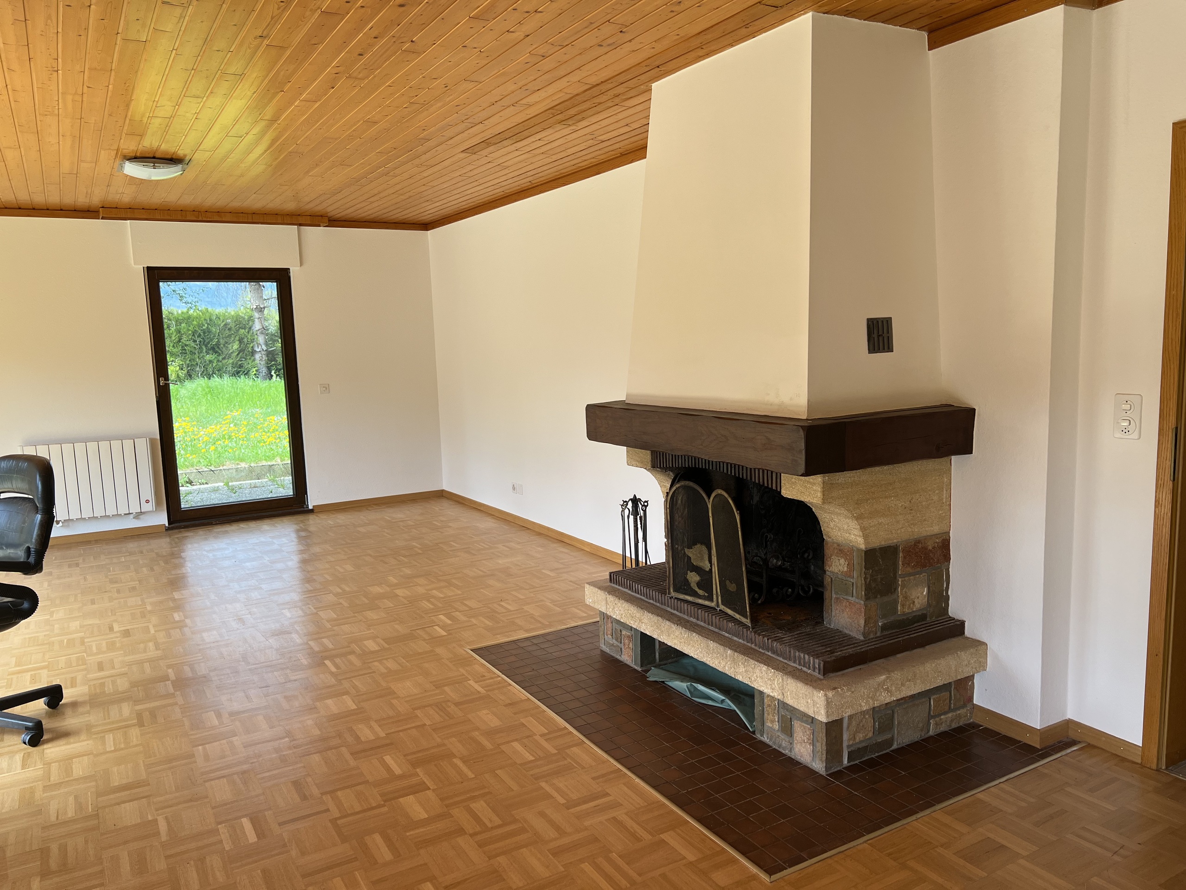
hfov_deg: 67.3
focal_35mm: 26
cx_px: 593
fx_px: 891
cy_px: 445
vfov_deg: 53.1
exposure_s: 1/313
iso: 50
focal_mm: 5.7
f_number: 1.5
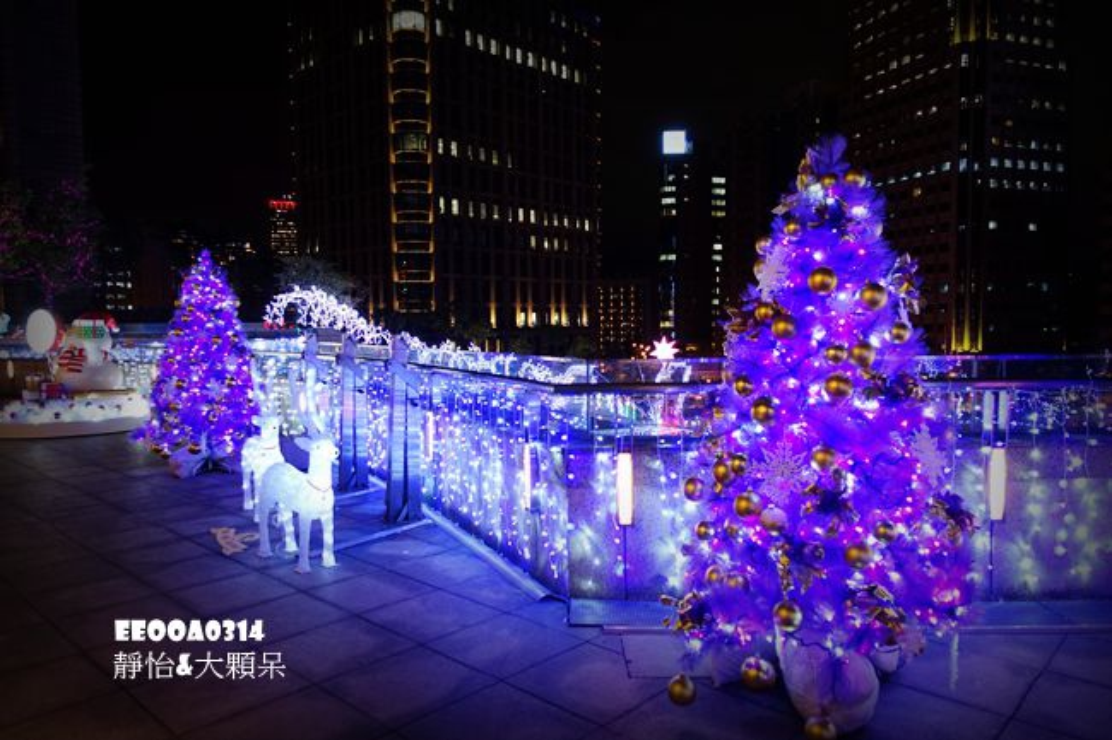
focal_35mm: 24
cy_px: 370
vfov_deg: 53.1
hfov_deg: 73.8
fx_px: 741
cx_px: 556
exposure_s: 1/30
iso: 250
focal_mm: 8.8
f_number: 1.8
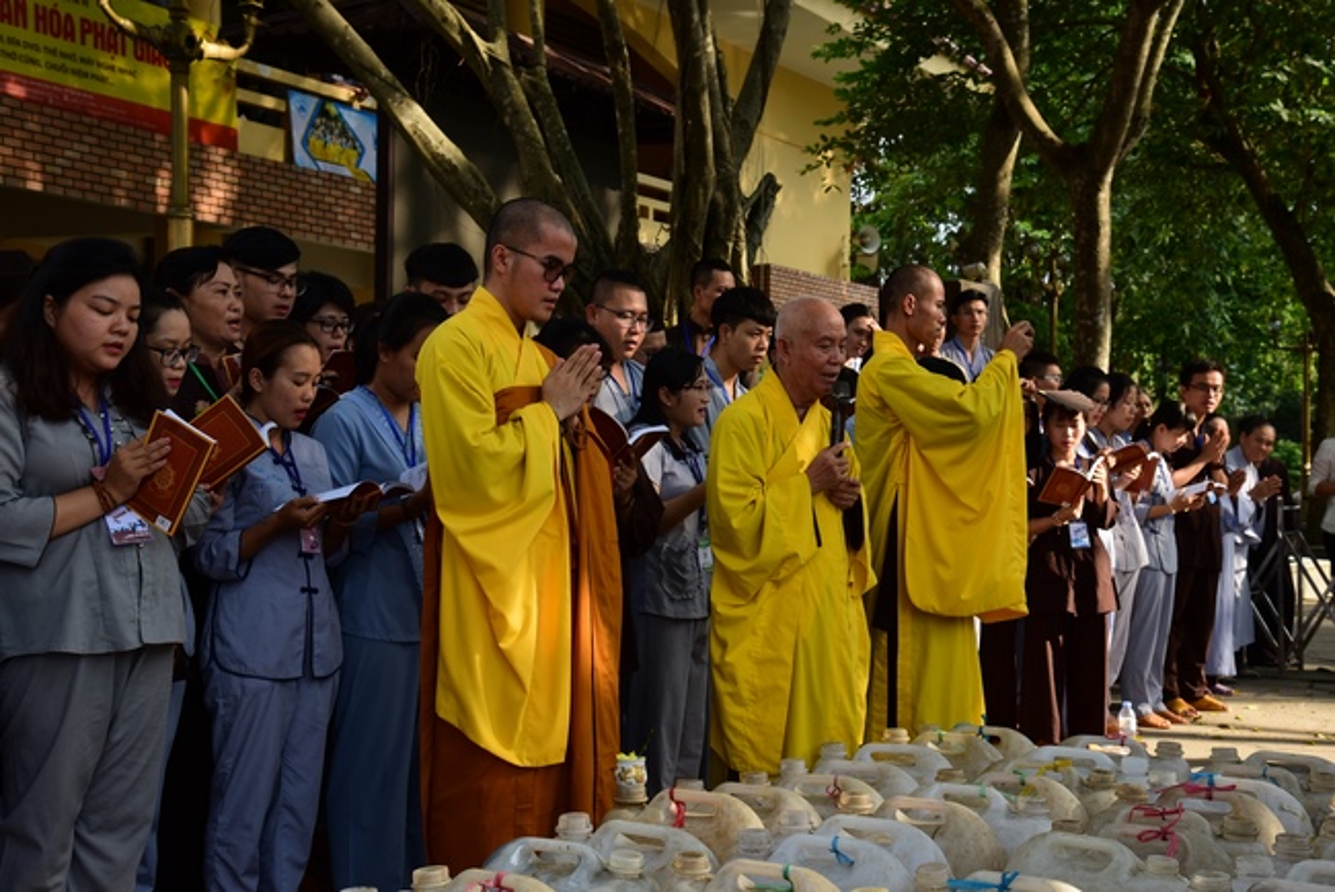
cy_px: 446
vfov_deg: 27.0
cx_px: 668
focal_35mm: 50
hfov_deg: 39.6
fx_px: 1855
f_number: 8
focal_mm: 50
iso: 200
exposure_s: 1/80
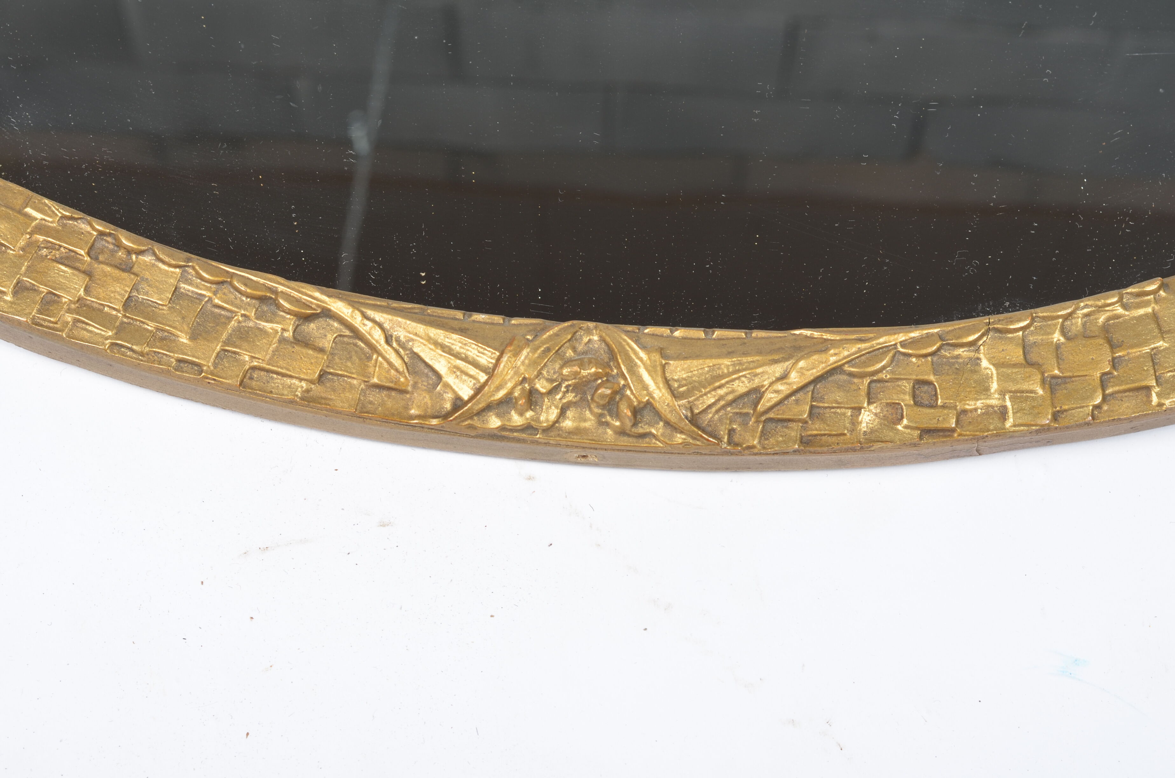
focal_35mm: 75
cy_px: 389
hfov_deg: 27.0
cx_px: 588
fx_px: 2443
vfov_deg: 18.1
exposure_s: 1/125
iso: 100
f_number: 11
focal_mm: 50
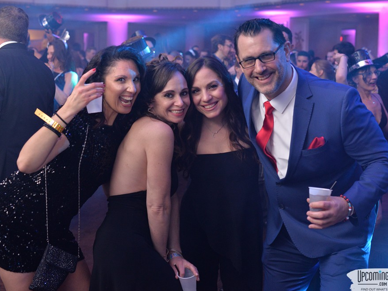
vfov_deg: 26.6
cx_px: 200
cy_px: 144
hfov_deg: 34.9
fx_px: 617
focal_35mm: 55
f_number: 4.5
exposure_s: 1/80
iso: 2000
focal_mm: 50
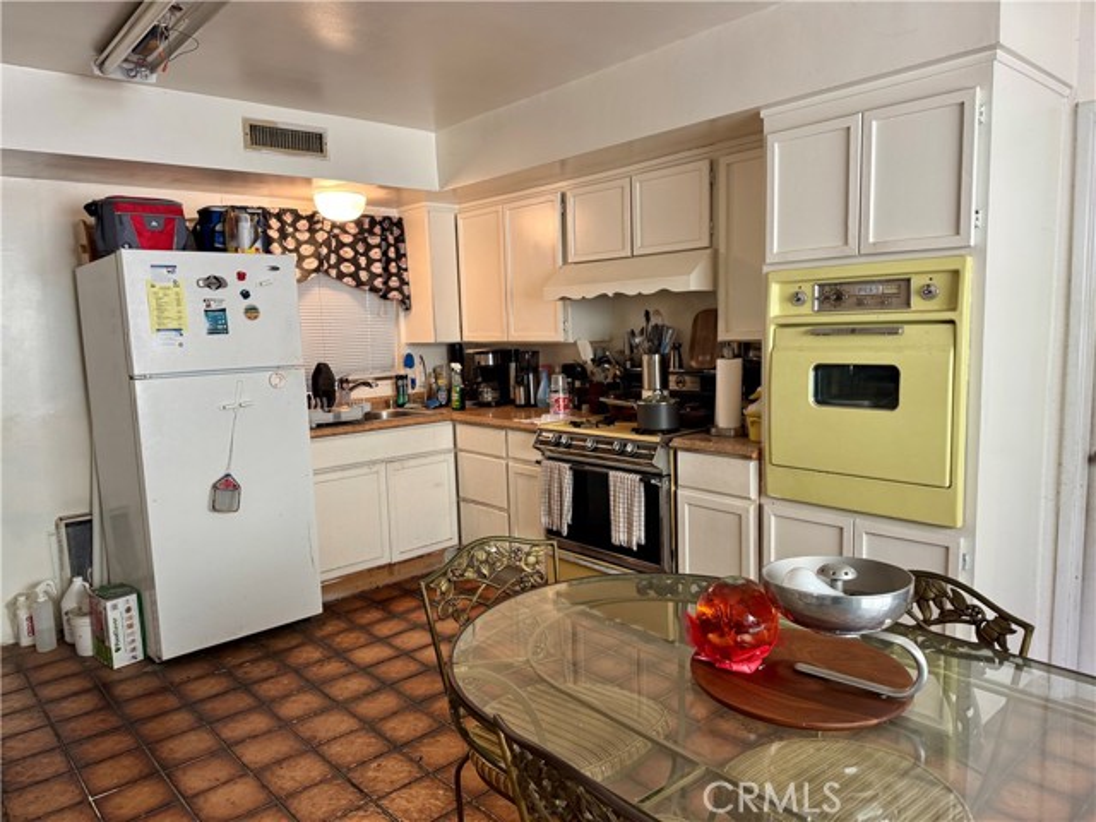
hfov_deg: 71.6
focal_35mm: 24
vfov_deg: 56.8
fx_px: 760
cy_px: 411
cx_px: 548
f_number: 1.78
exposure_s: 1/60
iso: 160
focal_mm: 6.76
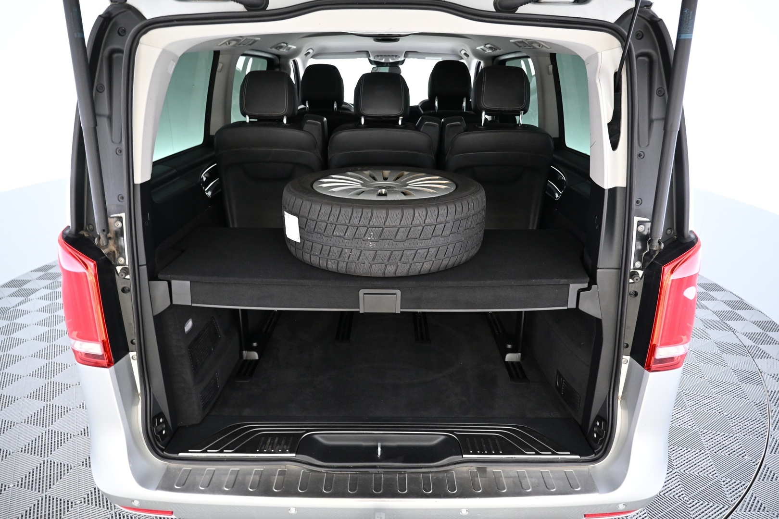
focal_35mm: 24
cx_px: 390
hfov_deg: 73.7
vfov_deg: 53.1
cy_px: 260
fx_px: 519
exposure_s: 1/20
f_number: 3.5
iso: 1600
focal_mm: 16
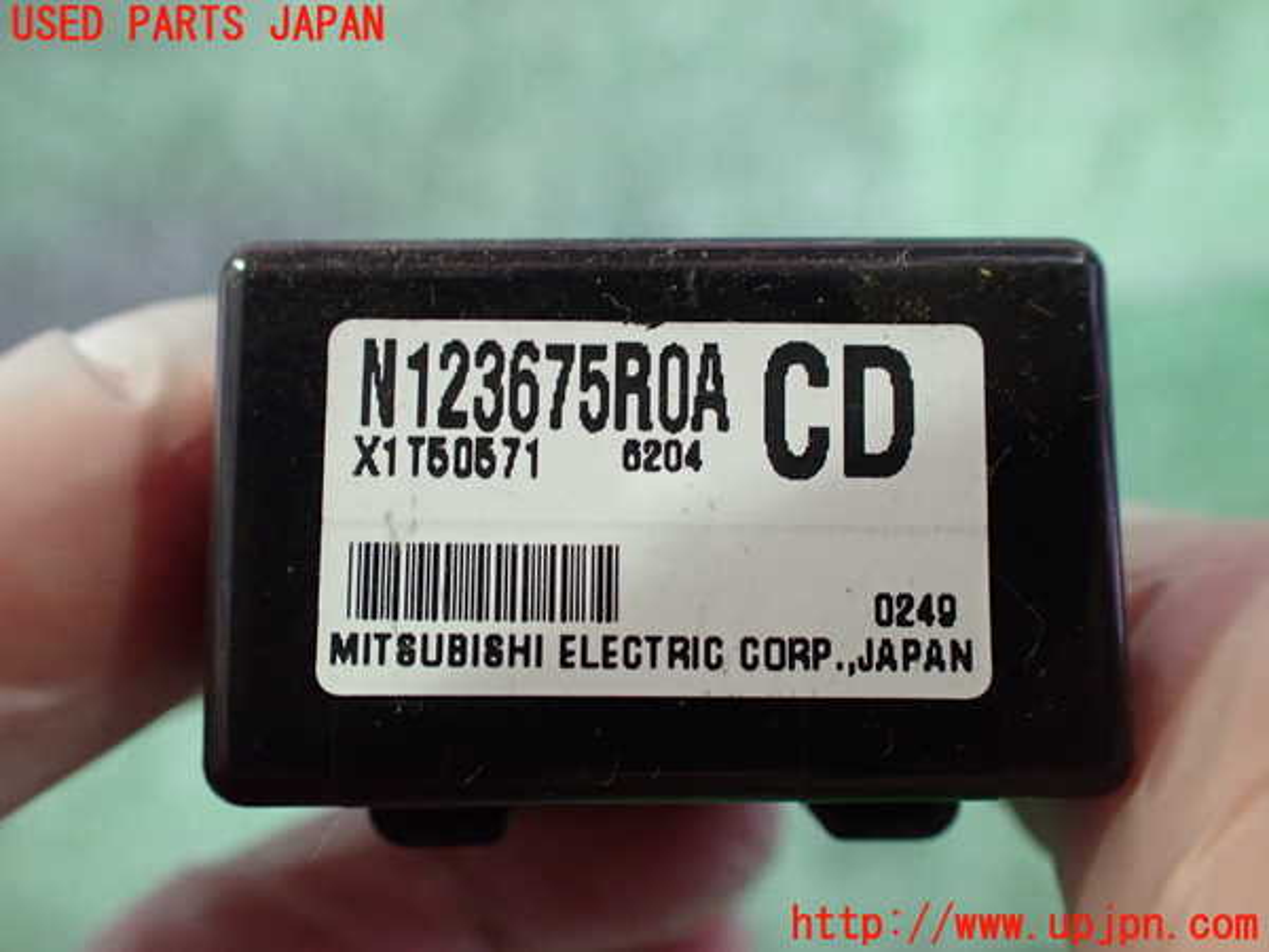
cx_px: 634
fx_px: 1100
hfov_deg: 60.0
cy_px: 476
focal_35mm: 30
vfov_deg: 46.8
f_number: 2.3
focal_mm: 5.4
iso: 800
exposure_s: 1/40
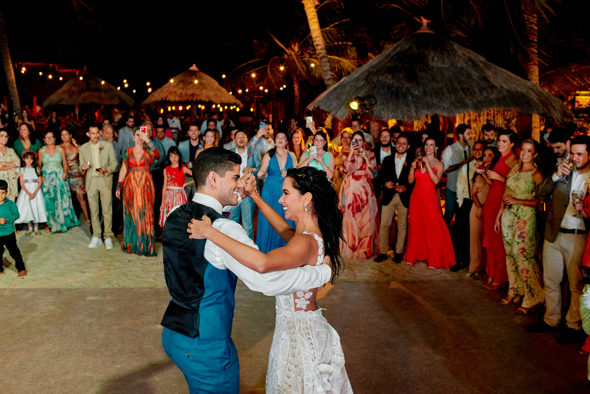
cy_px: 197
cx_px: 295
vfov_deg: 37.9
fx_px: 574
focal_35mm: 35
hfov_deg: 54.4
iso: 1600
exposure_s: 1/160
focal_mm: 35
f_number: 4
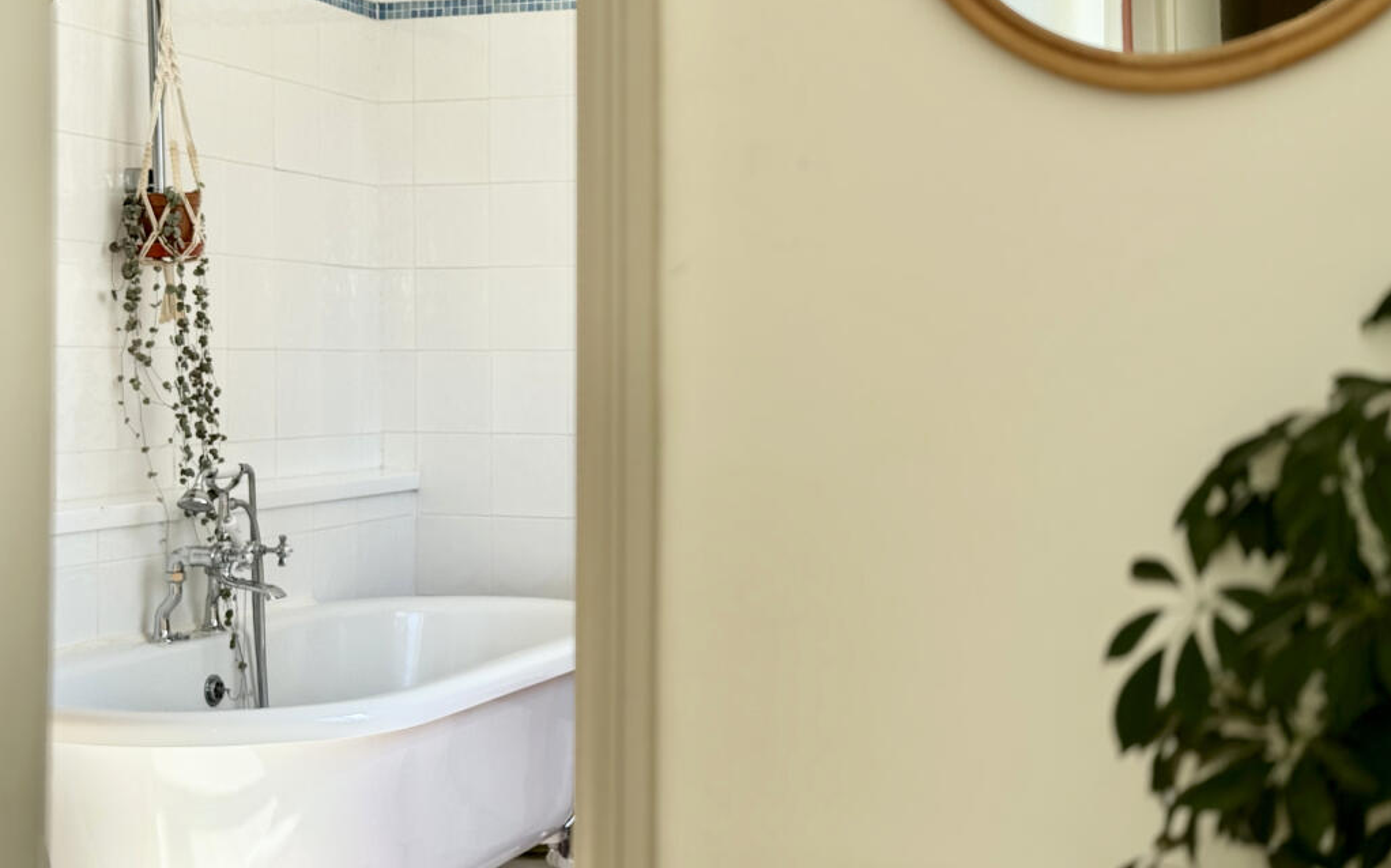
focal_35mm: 51
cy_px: 454
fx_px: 1933
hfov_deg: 39.6
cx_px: 696
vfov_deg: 25.3
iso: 64
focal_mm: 6.76
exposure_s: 1/317
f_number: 1.78
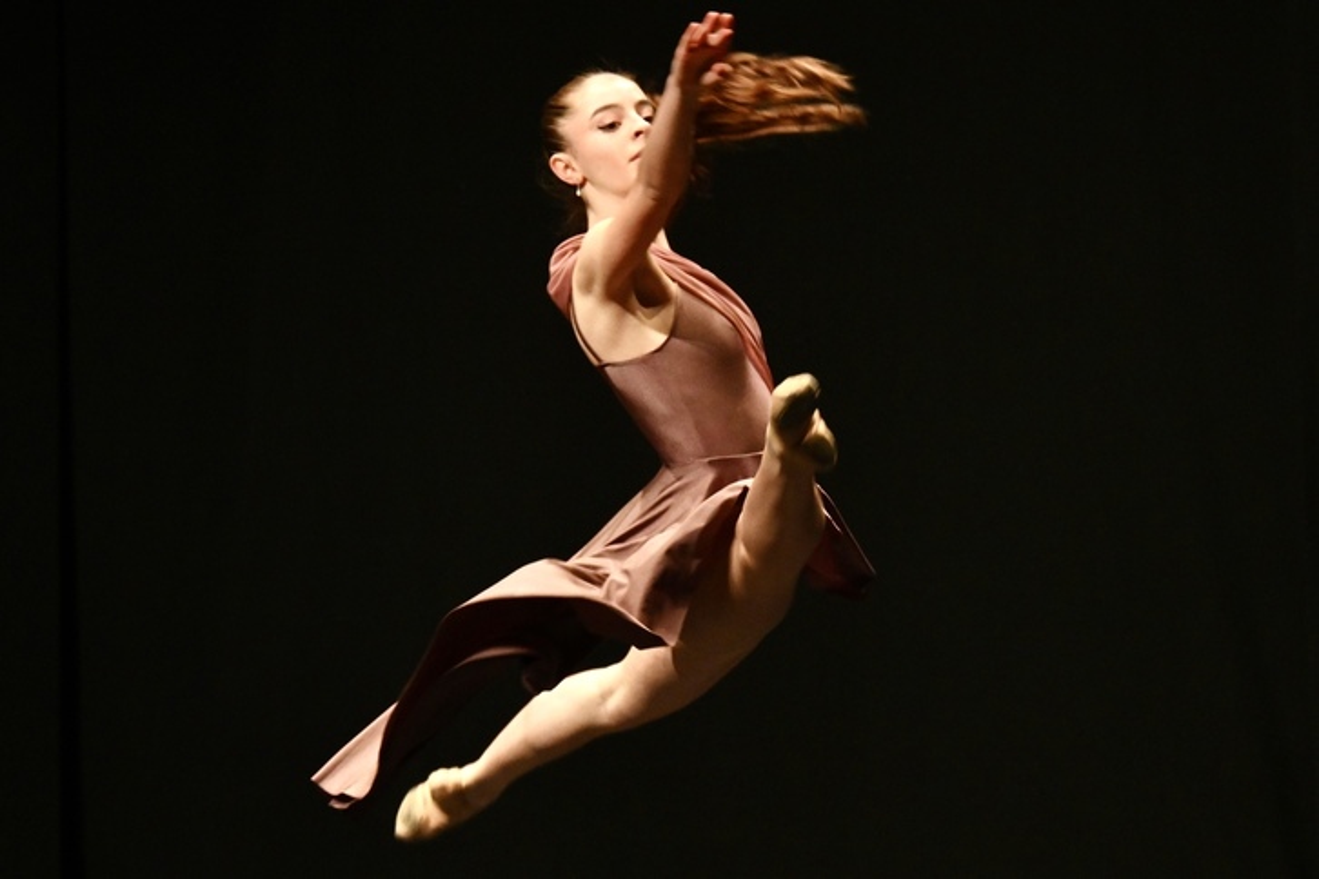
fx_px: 3517
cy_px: 440
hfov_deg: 21.2
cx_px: 660
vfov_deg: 14.3
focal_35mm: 96
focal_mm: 96
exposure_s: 1/250
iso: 4000
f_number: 6.3
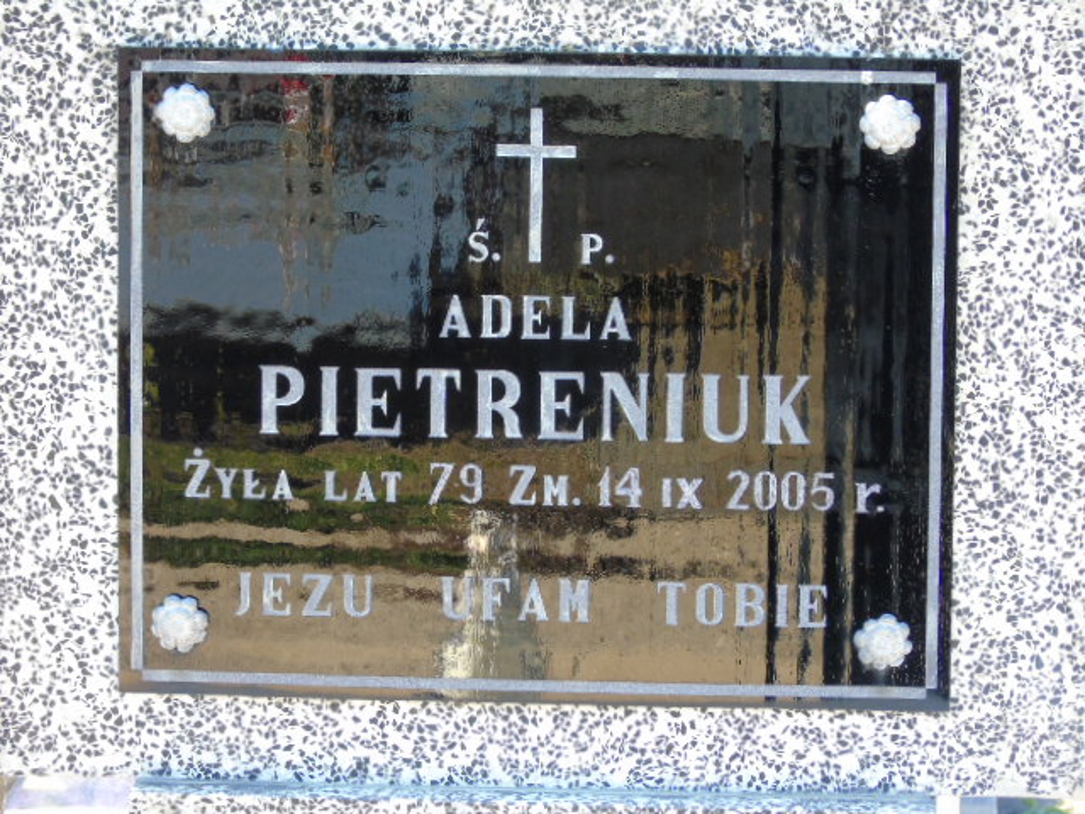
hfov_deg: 10.6
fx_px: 5830
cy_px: 407
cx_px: 542
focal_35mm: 186
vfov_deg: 8.0
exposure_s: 1/125
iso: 400
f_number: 5
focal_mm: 33
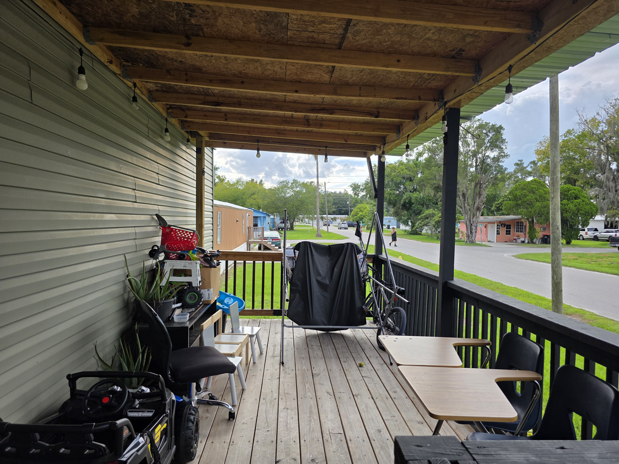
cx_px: 310
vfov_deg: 58.9
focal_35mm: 23
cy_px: 232
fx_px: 411
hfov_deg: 73.9
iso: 80
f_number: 1.7
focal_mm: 6.3
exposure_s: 1/2021
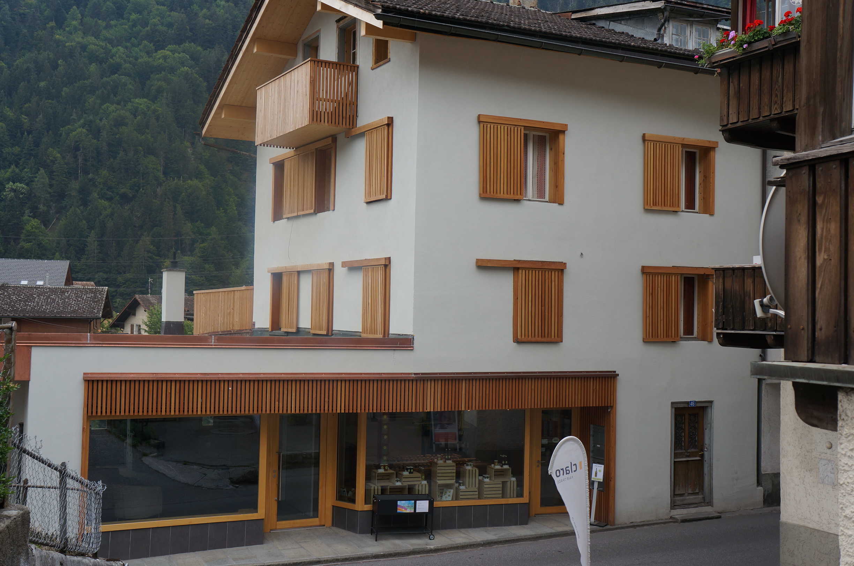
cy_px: 283
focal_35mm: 42
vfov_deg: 31.8
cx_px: 427
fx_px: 995
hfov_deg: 46.5
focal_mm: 28
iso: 100
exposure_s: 1/80
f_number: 6.3
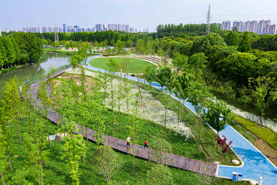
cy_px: 92
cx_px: 138
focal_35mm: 28
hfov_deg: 65.5
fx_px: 215
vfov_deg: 46.4
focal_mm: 10.26
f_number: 7.1
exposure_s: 1/160
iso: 100
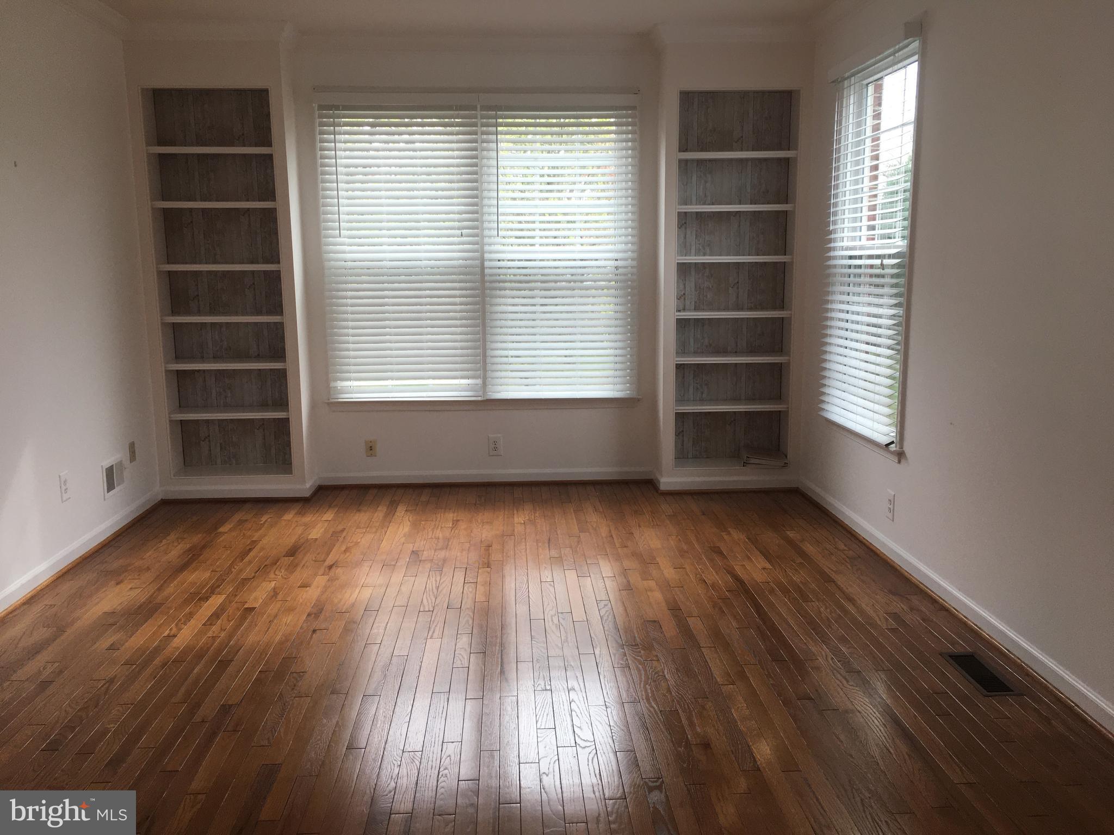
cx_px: 557
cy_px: 418
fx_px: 933
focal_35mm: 29
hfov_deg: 61.7
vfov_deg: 48.2
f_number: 2.2
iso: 40
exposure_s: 1/120
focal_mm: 4.15
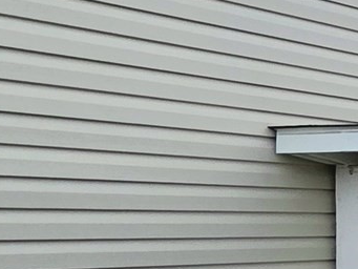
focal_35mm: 78
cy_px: 248
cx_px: 796
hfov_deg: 16.1
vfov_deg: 18.6
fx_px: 807
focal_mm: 2.2
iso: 125
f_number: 2.2
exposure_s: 1/2000
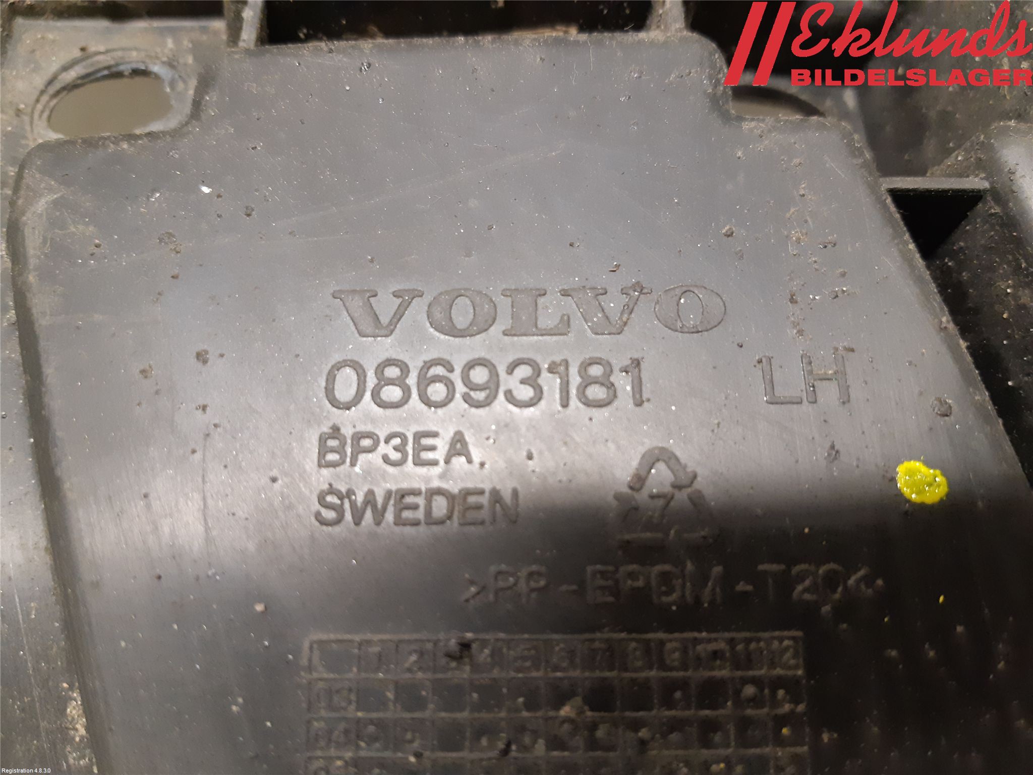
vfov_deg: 53.1
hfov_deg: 67.3
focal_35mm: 26
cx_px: 516
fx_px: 776
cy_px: 388
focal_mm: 3.93
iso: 250
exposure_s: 1/33
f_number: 1.7
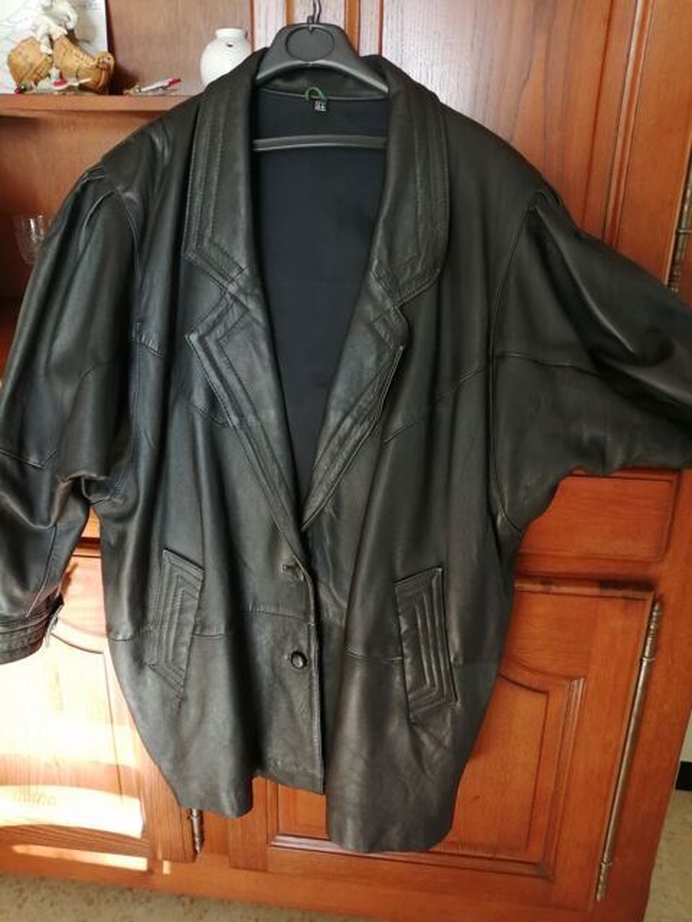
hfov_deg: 53.1
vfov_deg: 67.3
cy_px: 461
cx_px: 346
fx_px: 693
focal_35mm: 26
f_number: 1.8
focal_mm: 3.62
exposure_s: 1/33.3
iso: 125
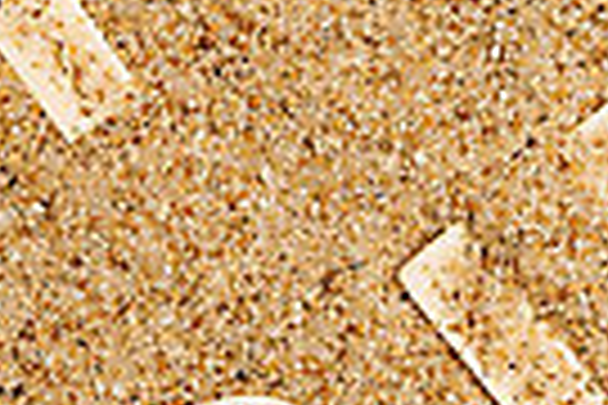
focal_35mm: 465
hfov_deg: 4.4
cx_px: 493
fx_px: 7853
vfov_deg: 3.0
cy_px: 36
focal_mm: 105
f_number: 13
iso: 31
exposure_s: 1/125
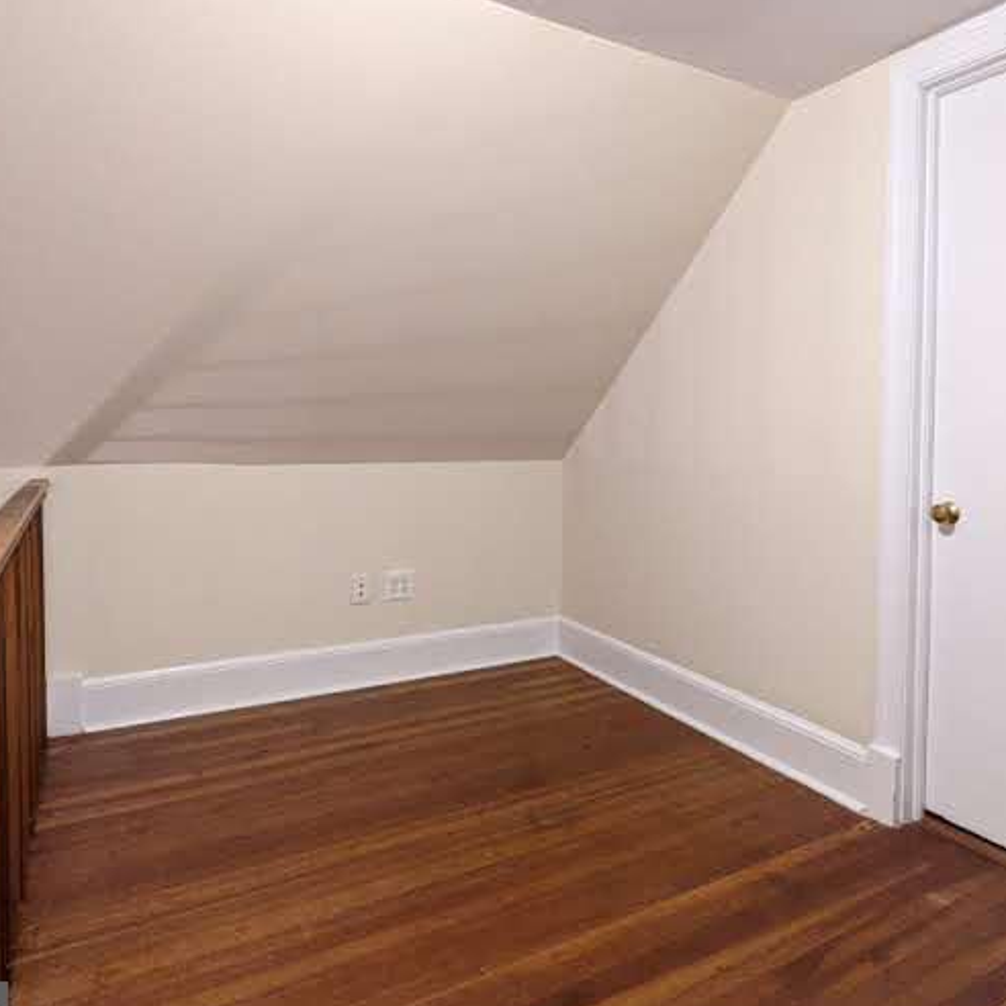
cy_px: 433
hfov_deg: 66.3
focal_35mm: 23
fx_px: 756
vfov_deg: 67.0
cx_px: 628
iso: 873
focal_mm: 2.22
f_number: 2.2
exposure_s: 1/40
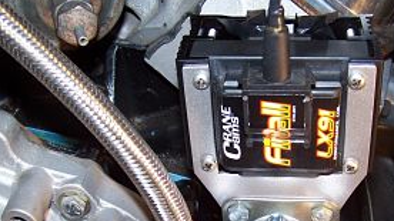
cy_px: 194
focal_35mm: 60
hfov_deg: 34.8
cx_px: 238
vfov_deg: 19.7
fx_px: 627
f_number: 2.8
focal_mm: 6.3
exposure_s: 1/60
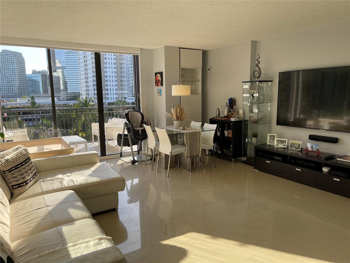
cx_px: 175
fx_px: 263
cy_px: 132
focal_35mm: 26
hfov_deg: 67.3
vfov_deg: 53.1
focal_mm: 5.1
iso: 32
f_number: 1.6
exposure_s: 1/412
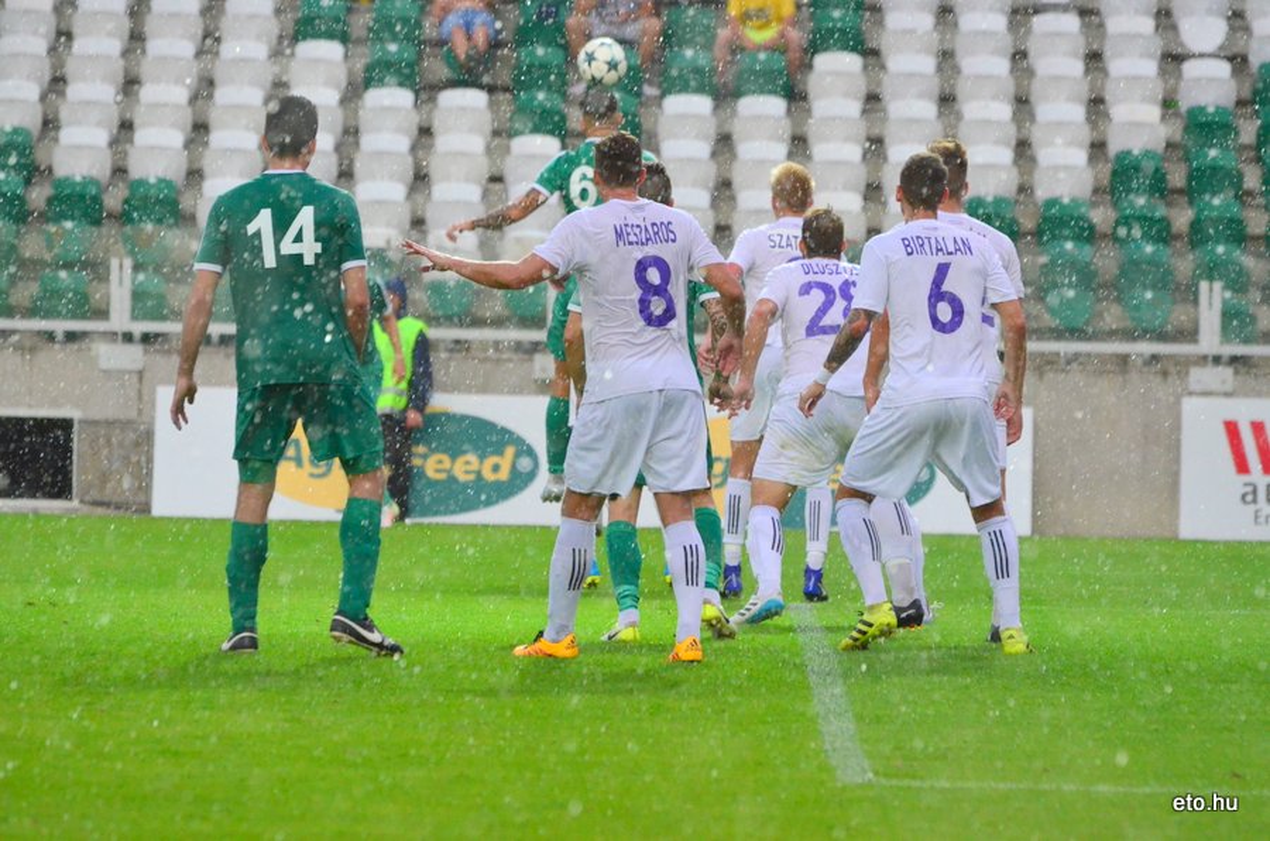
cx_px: 635
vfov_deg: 4.1
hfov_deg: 6.3
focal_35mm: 330
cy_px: 420
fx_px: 11617
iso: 3200
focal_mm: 220
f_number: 5.3
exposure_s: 1/800
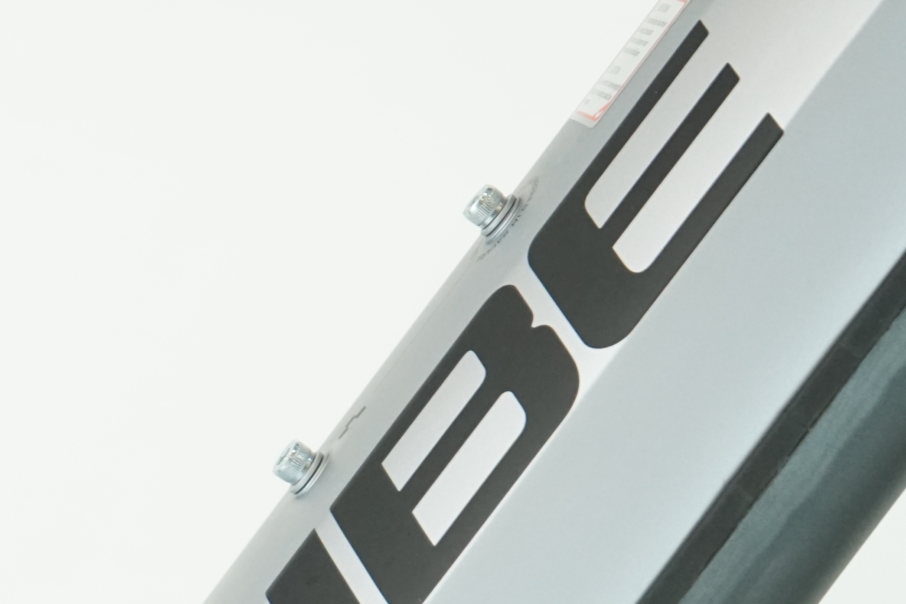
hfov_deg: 10.0
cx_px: -366
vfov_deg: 6.8
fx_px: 5058
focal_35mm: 201
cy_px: 664
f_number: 5.6
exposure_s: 1/200
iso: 2000
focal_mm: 70
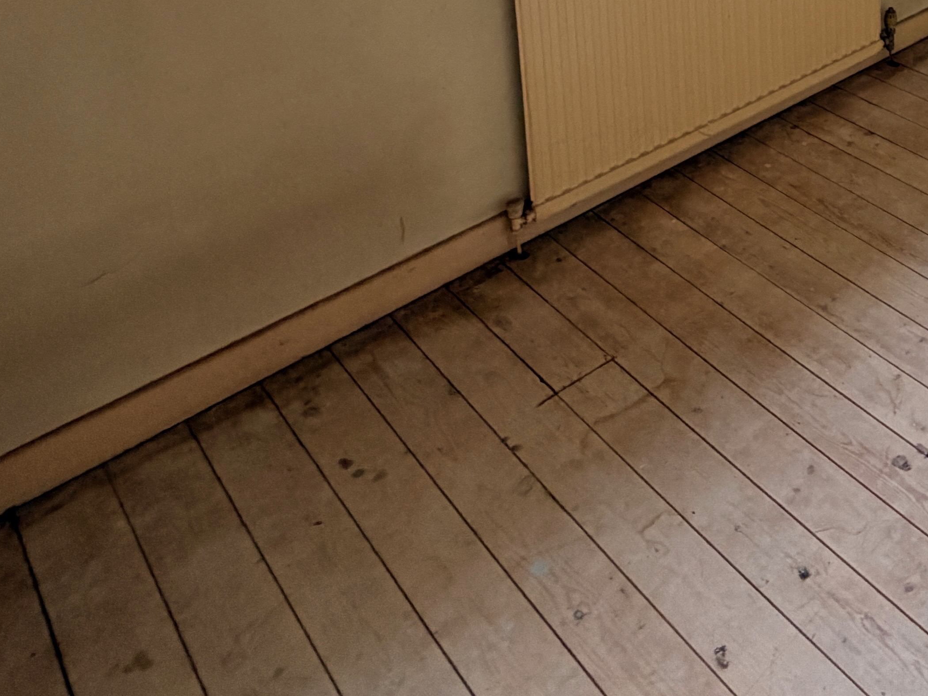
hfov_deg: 39.7
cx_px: 1027
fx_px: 1019
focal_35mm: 38
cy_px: -229
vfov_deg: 29.6
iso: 125
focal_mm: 2.22
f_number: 2.2
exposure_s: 1/121
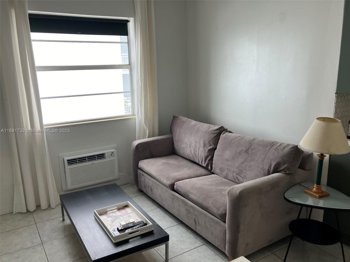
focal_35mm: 28
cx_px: 175
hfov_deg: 63.4
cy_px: 131
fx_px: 283
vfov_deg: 49.7
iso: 25
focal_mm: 3.99
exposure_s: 1/148
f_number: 1.8
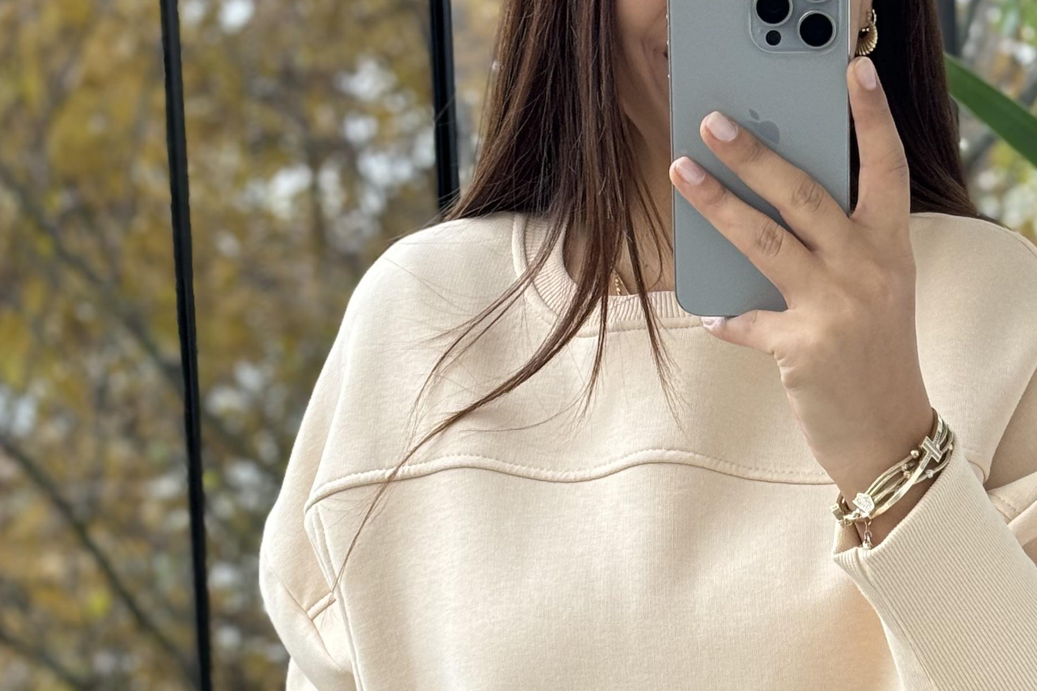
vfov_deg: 12.3
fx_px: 3168
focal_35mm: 110
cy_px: 730
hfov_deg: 18.5
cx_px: 737
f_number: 1.78
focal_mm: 6.76
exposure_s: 1/50
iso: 100
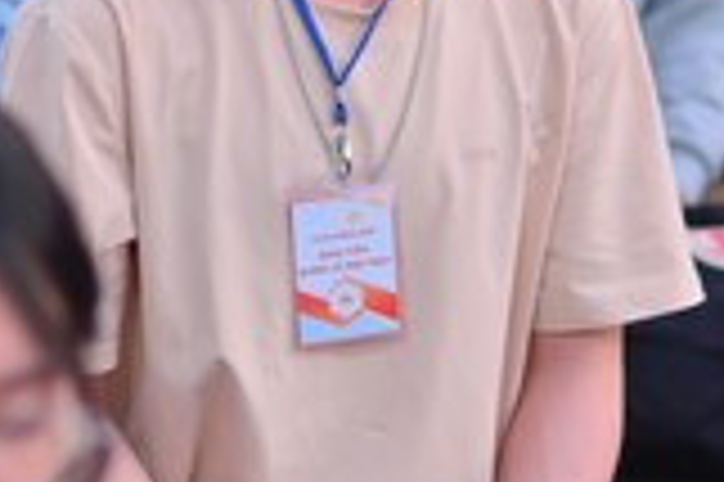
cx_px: 121
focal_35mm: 344
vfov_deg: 4.0
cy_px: 43
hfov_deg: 6.0
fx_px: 6911
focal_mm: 85
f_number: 2.2
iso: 320
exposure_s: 1/125
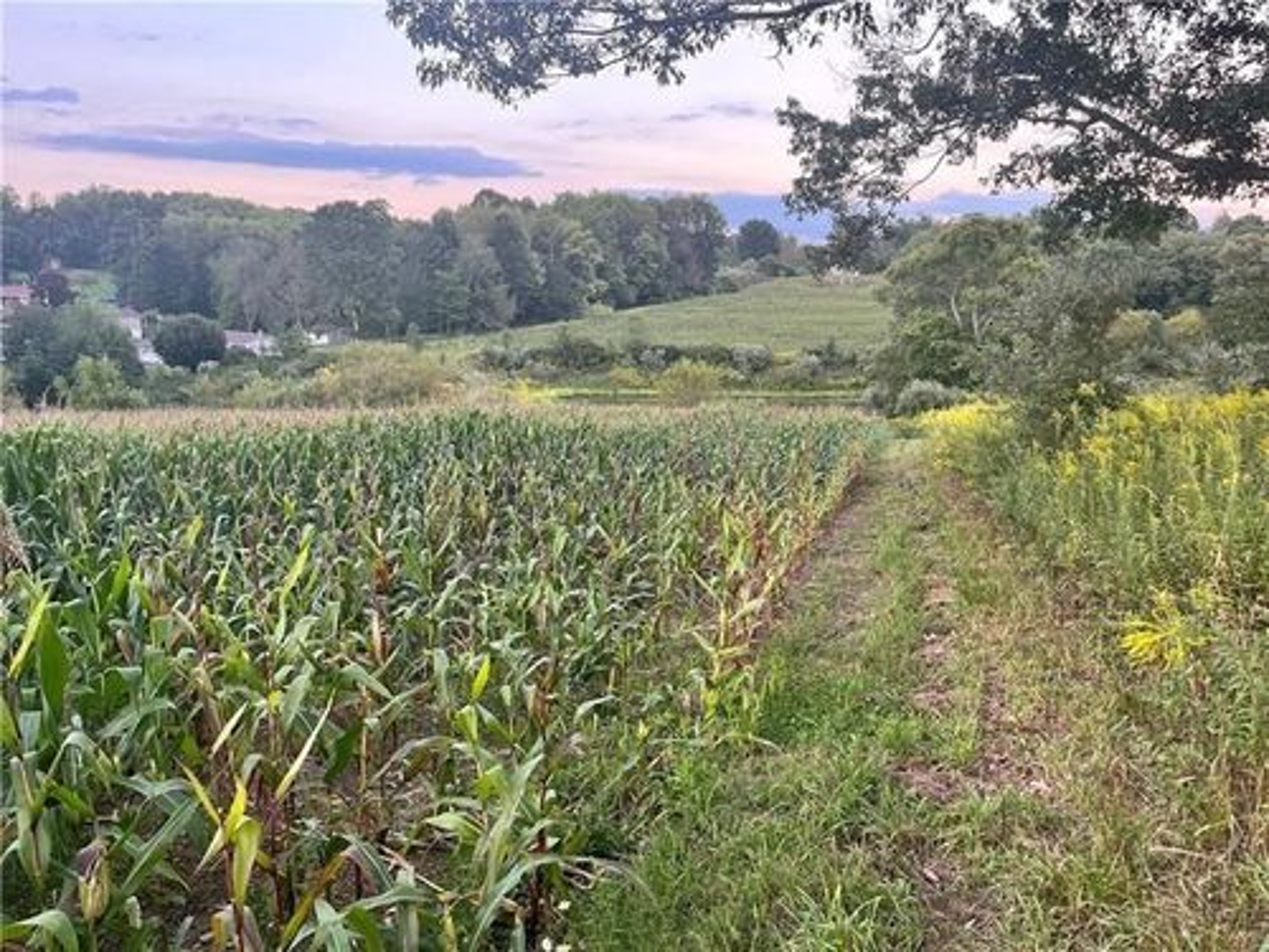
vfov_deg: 53.1
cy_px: 476
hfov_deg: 67.3
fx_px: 953
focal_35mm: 26
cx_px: 634
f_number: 1.6
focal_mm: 5.1
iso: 100
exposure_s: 1/121
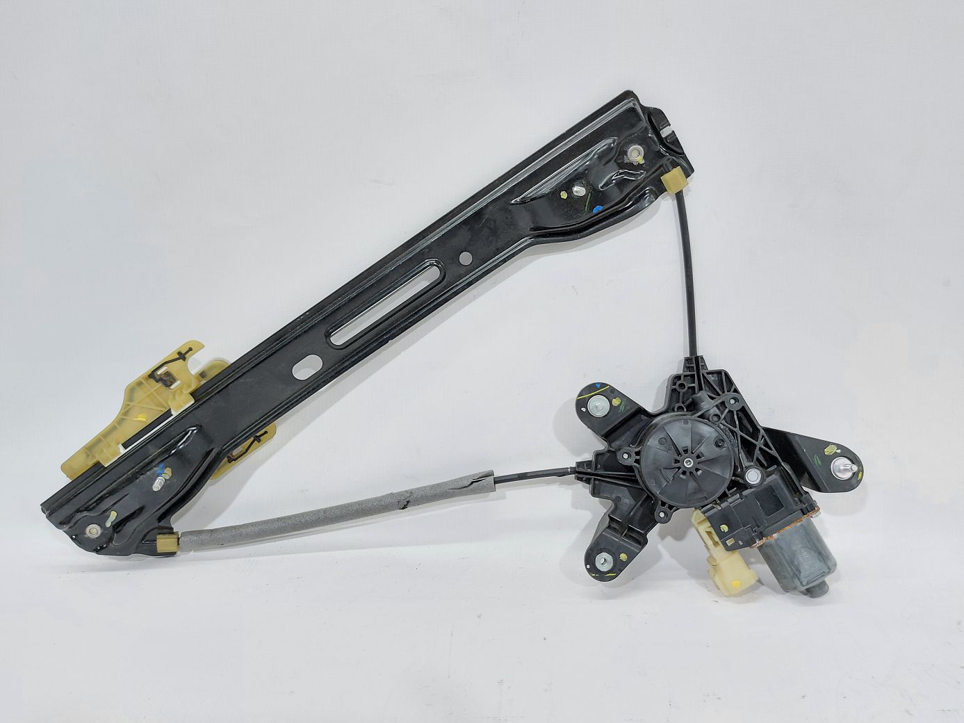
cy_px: 362
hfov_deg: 71.6
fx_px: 668
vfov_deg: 56.8
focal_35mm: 24
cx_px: 482
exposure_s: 1/50
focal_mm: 5.23
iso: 100
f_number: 1.8
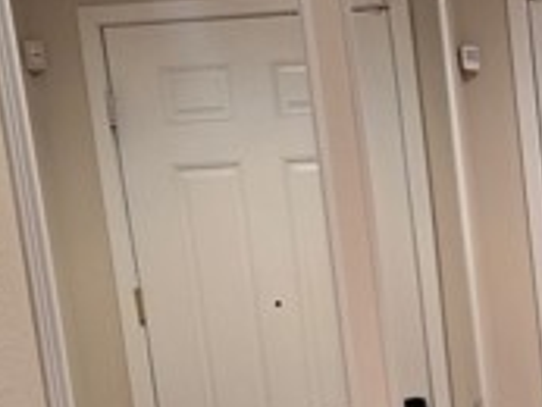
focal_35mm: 85
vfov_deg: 16.8
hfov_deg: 20.7
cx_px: 730
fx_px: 1332
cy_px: 466
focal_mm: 6.3
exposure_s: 1/120
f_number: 1.7
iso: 200
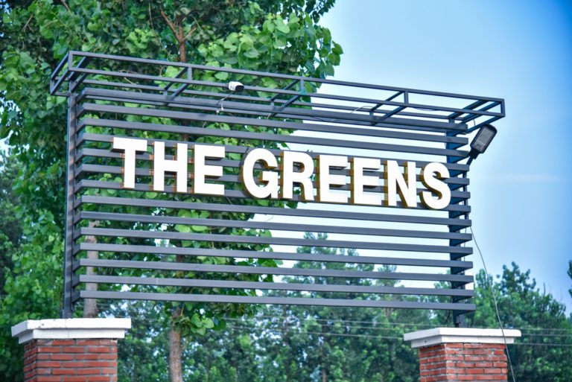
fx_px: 1192
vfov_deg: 18.2
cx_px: 286
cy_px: 191
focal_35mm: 75
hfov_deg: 27.0
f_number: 4
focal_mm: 75
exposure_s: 1/4000
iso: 3200
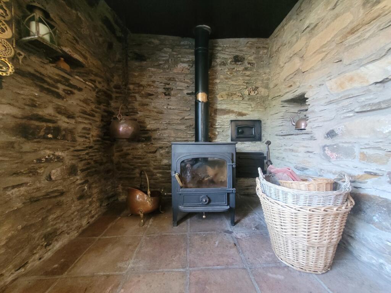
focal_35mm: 13
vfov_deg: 89.9
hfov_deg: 106.2
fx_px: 147
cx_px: 196
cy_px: 146
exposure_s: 1/33
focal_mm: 1.74
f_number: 2.2
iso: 640
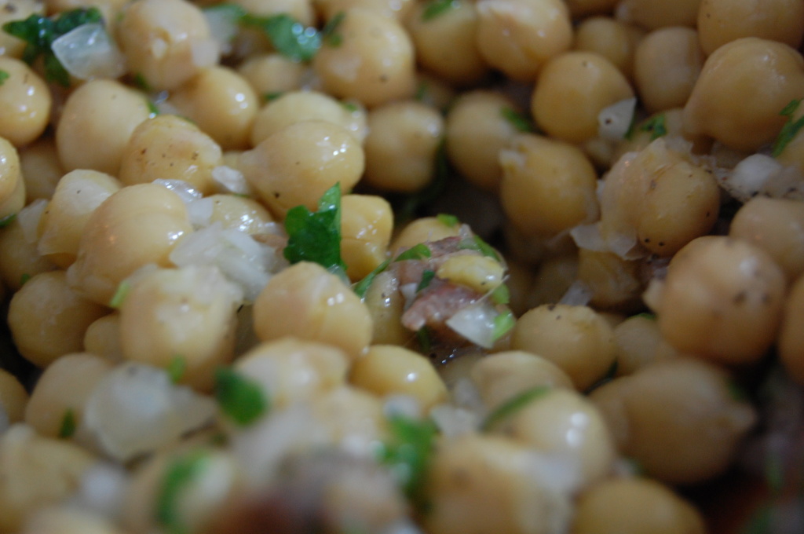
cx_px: 402
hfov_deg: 24.6
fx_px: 1840
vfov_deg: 16.5
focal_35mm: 82
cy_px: 267
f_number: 5.6
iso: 800
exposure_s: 1/10
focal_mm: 55
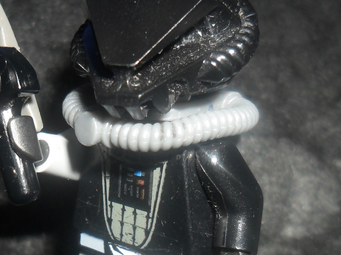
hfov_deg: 30.7
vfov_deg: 23.6
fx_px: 611
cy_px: 160
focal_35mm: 62
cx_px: 86
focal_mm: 4.9
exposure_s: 1/45
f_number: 8.9
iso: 100
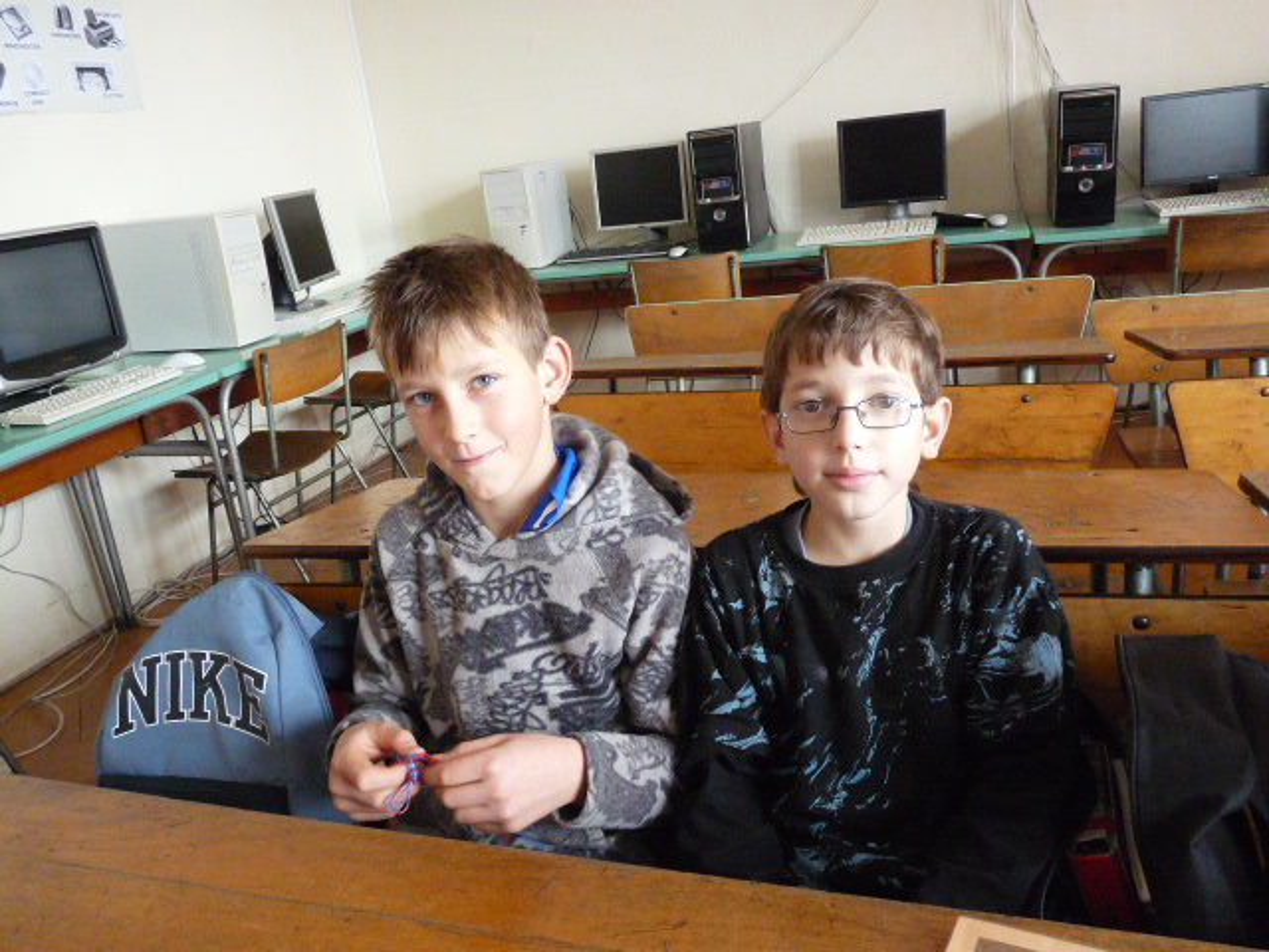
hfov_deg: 65.3
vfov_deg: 51.4
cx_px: 634
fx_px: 990
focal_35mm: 27
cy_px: 476
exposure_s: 1/60
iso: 800
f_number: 2.8
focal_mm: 4.8
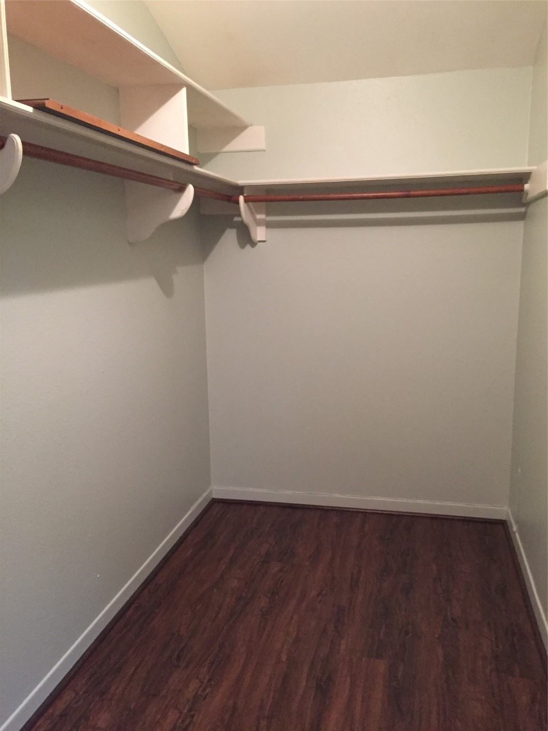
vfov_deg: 61.7
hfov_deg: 48.2
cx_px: 274
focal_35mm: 29
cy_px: 366
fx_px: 612
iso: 250
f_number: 2.2
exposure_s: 1/15
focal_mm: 4.15
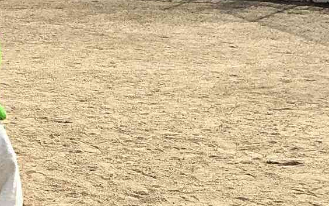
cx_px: -54
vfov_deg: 9.7
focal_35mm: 132
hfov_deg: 15.3
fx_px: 1183
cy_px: 264
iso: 25
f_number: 1.8
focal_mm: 3
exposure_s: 1/2141
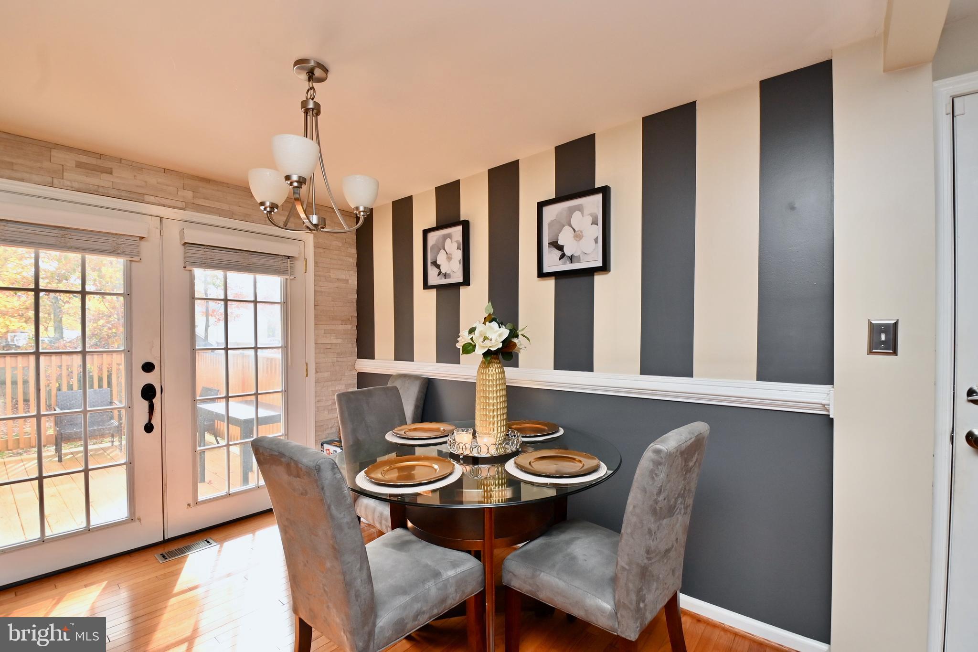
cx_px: 489
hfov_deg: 100.4
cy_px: 326
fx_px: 407
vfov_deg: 77.3
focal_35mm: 15
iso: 200
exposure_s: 1/40
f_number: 7.1
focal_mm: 10
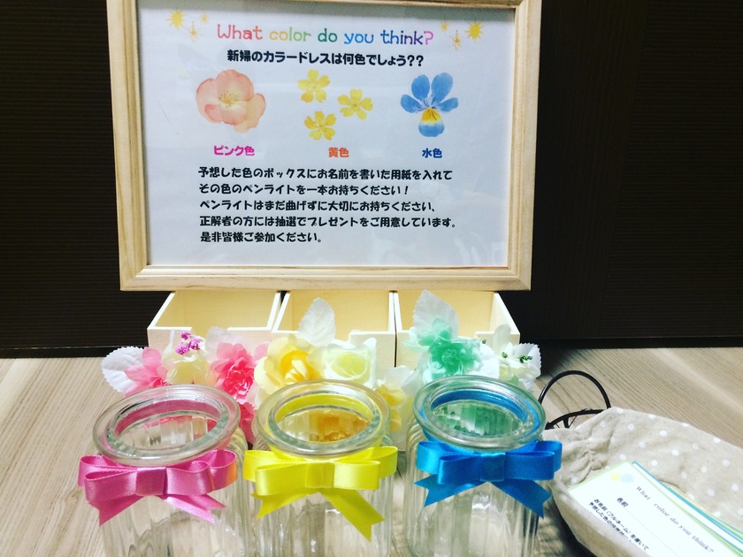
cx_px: 372
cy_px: 278
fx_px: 622
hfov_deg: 61.7
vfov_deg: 48.2
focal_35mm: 29
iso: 160
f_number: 2.2
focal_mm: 4.15
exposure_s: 1/30
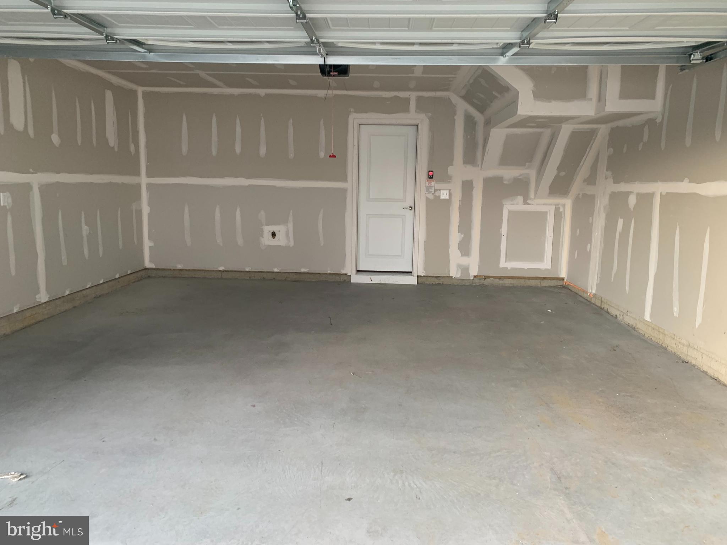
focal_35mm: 26
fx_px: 546
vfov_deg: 53.1
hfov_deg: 67.3
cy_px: 272
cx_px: 364
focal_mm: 4.25
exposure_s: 1/60
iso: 125
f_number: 1.8
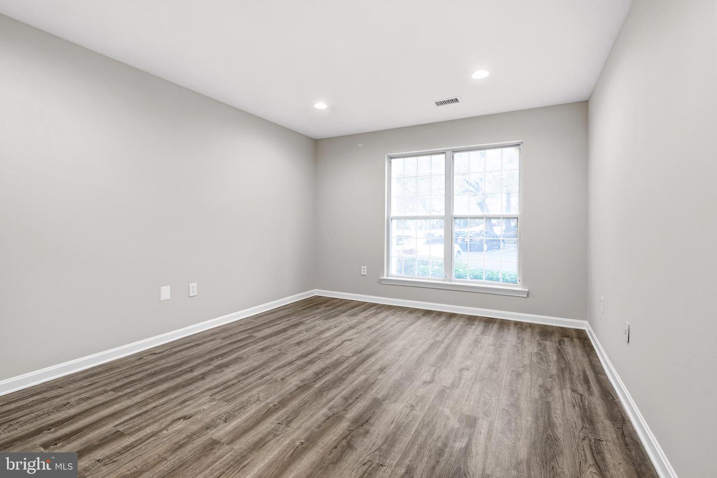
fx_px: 319
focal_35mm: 16
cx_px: 358
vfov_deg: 73.7
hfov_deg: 96.7
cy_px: 239
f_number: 7.1
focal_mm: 16
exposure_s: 1/30
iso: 200
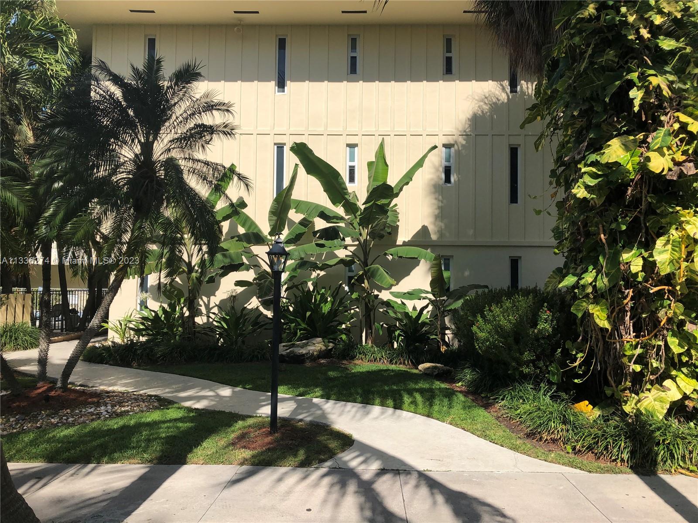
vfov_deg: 49.7
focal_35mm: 28
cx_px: 349
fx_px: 565
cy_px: 262
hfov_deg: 63.4
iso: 20
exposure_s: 1/2433
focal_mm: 3.99
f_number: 1.8
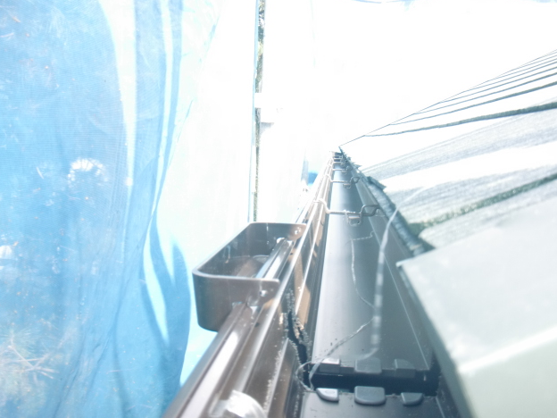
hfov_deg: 47.9
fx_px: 628
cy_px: 211
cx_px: 276
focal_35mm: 39
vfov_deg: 36.8
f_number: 3.9
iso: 80
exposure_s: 1/60
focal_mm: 6.66
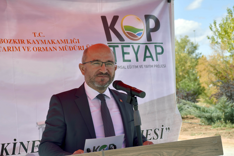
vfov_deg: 15.2
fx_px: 585
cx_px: 117
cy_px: 78
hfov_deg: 22.6
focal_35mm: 90
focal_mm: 60
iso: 180
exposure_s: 1/500
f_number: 8
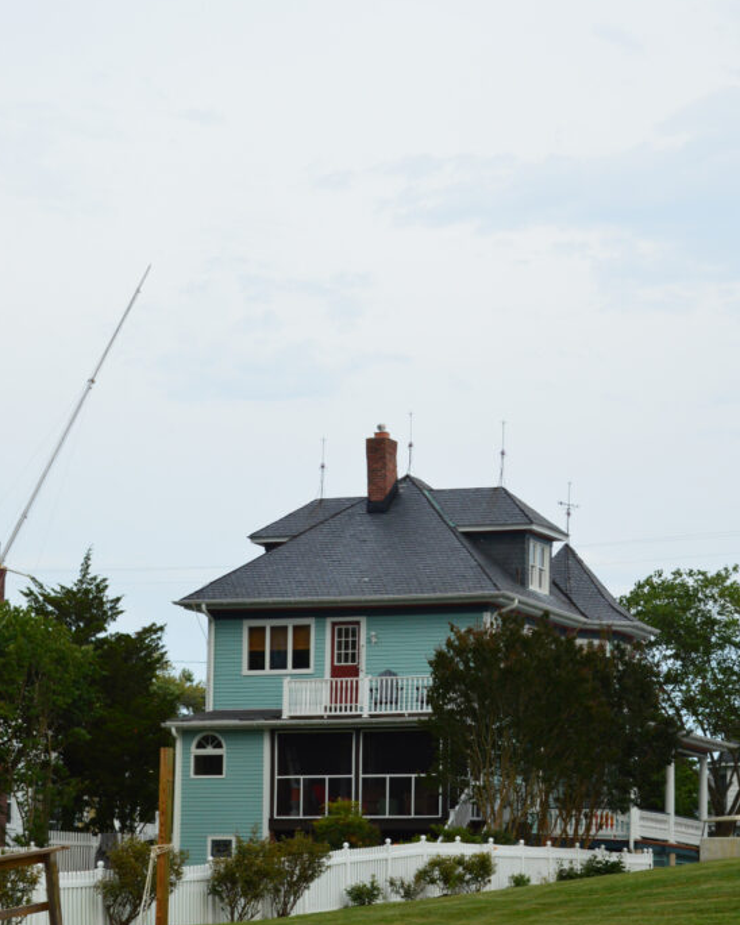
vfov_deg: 18.9
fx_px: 2765
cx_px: 454
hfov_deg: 15.2
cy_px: 639
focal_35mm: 101
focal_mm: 48
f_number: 11
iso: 400
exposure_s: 1/400
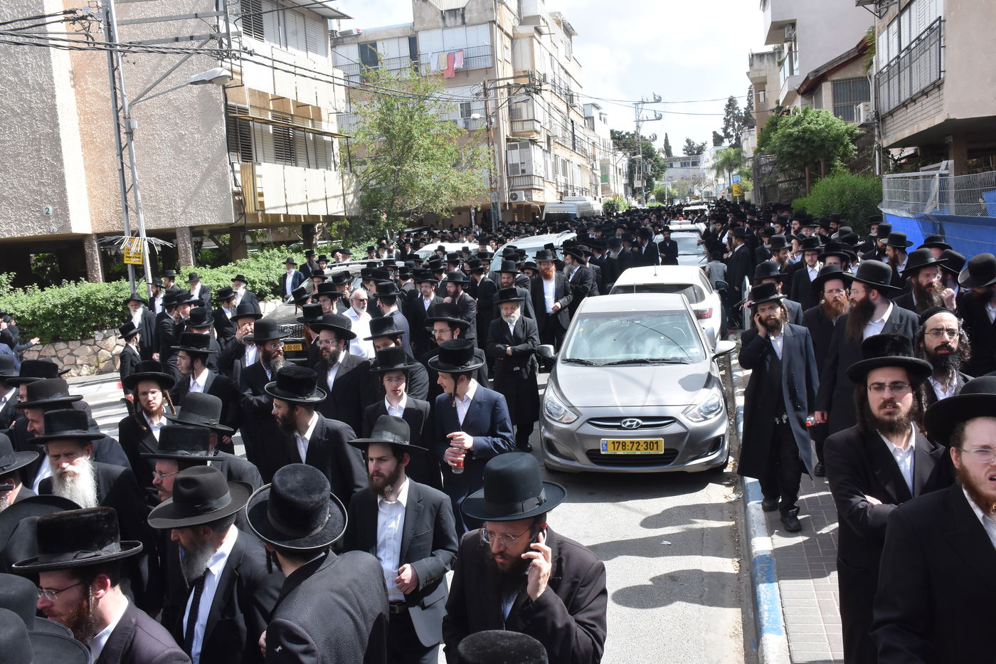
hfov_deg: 61.9
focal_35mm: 30
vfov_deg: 43.6
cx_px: 498
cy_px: 332
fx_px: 830
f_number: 18
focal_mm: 20
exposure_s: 1/250
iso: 800
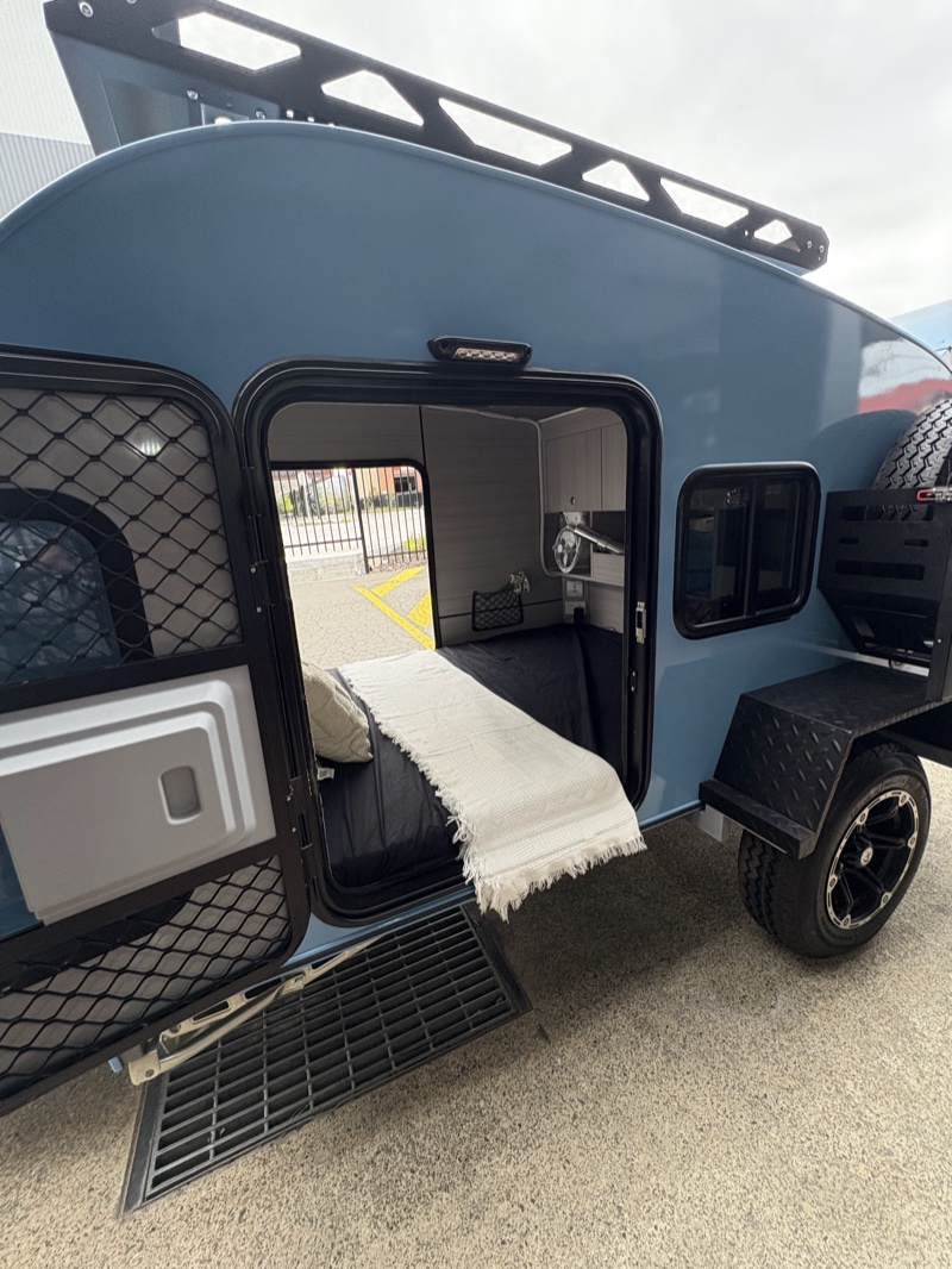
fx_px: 513
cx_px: 476
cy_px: 634
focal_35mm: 14
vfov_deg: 102.1
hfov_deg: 85.7
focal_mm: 2.22
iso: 200
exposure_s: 1/99
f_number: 2.2
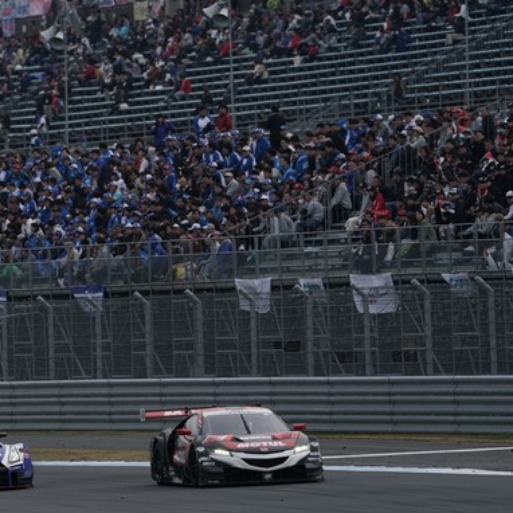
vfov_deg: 2.9
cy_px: 226
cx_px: 74
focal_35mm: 612
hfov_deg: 2.9
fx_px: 10261
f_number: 7.1
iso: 400
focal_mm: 382
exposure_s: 1/800
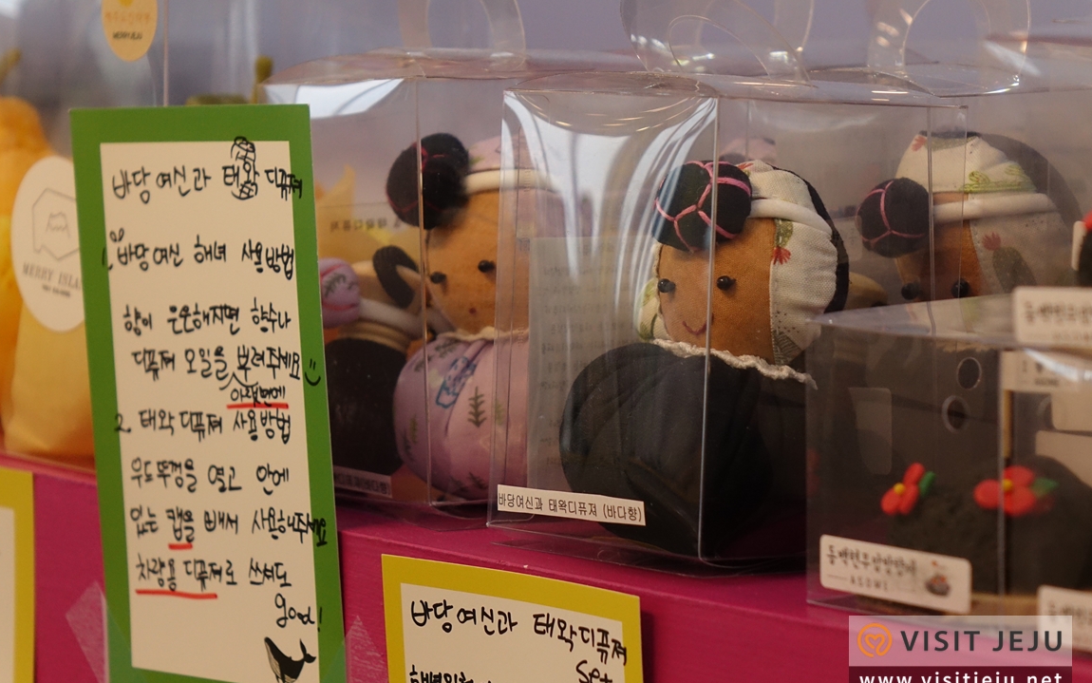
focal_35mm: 149
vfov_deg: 8.8
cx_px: 550
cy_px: 348
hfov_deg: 14.0
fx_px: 4435
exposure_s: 1/640
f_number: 4
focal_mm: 53.29
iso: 800
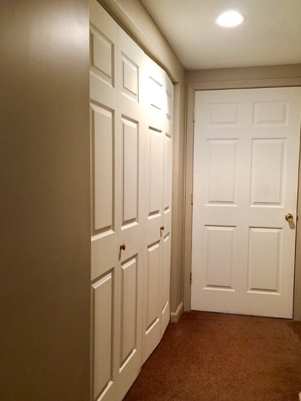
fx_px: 383
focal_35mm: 33
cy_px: 218
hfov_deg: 42.9
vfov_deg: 55.3
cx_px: 158
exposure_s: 1/15
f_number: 2.2
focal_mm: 4.15
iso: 100
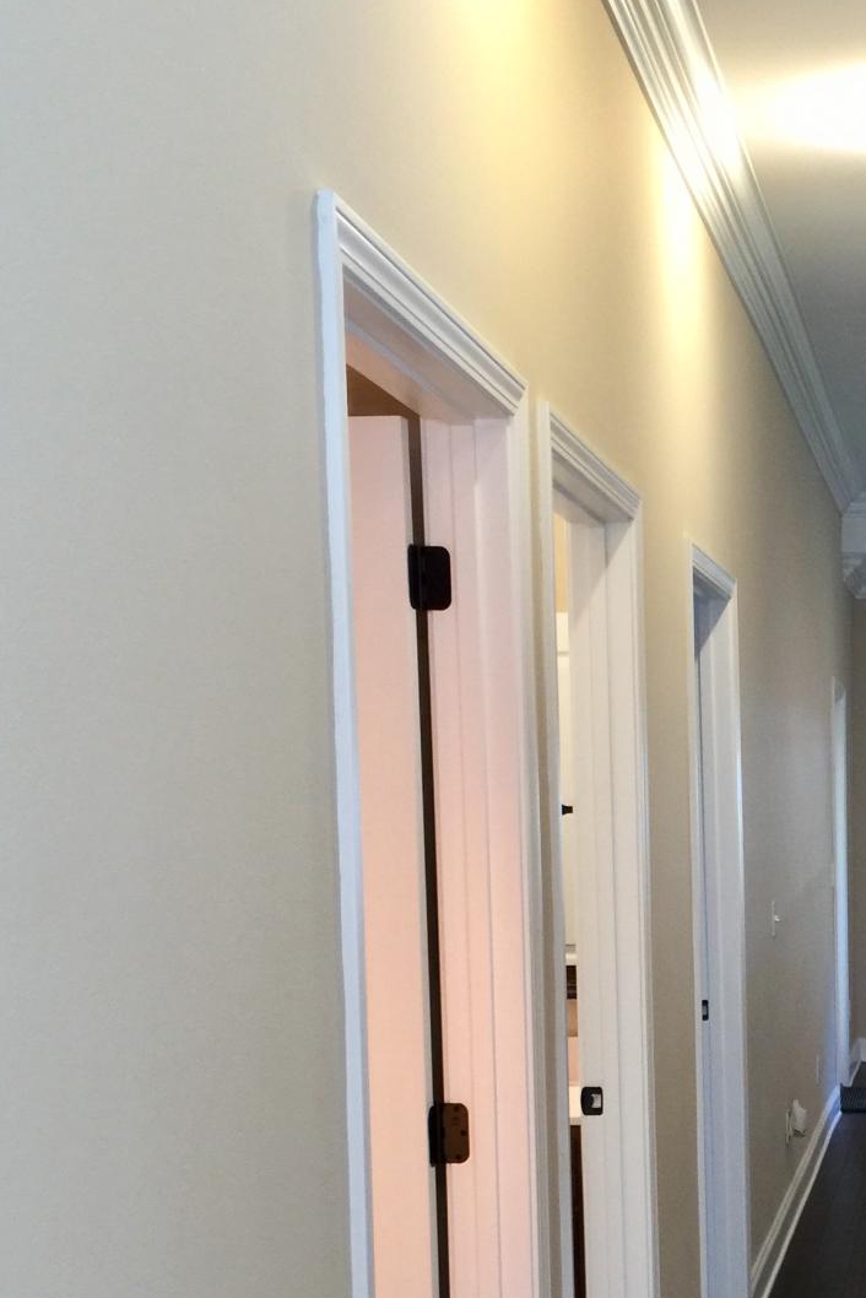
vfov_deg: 34.0
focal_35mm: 57
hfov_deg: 22.8
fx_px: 2055
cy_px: 1039
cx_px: 871
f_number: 2.2
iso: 64
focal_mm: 4.15
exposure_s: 1/15
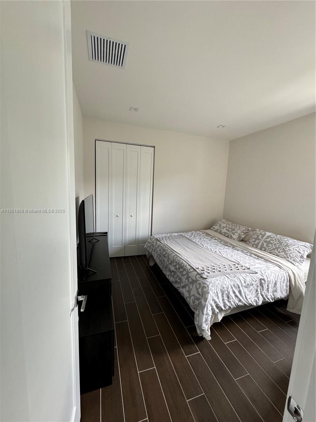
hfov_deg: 85.7
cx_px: 158
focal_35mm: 14
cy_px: 211
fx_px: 170
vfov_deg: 102.1
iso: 320
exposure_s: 1/64
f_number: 2.2
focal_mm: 2.22
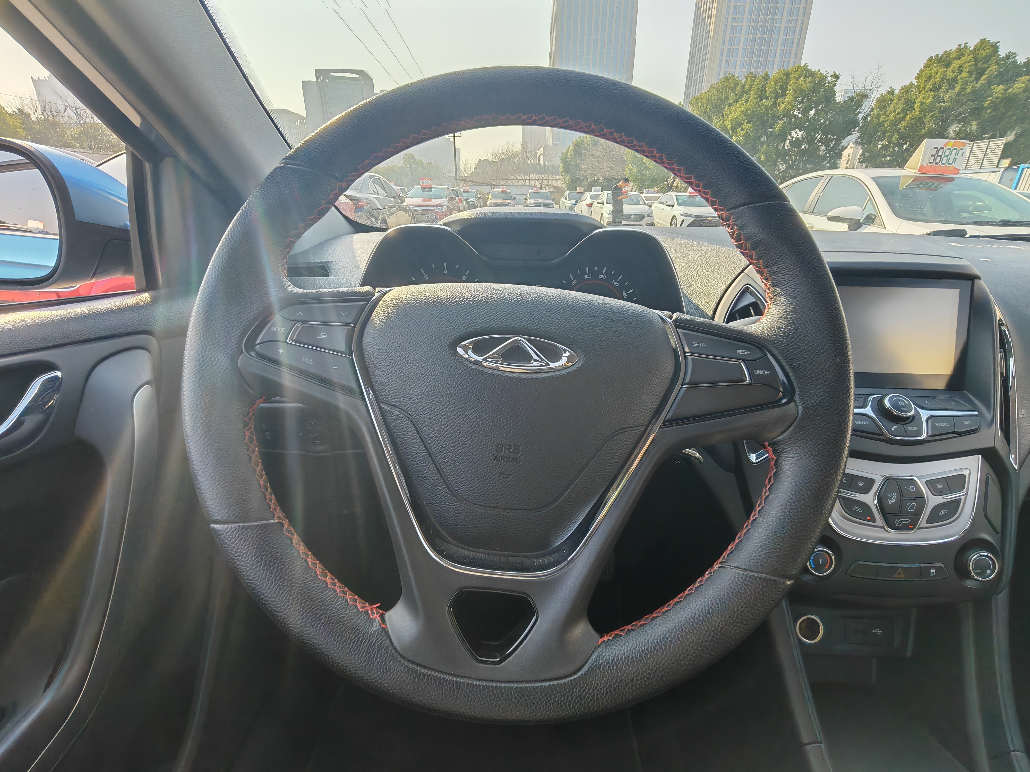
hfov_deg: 94.5
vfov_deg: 78.1
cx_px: 515
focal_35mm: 16
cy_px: 386
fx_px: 476
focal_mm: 1.96
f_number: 2.2
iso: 50
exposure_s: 1/450
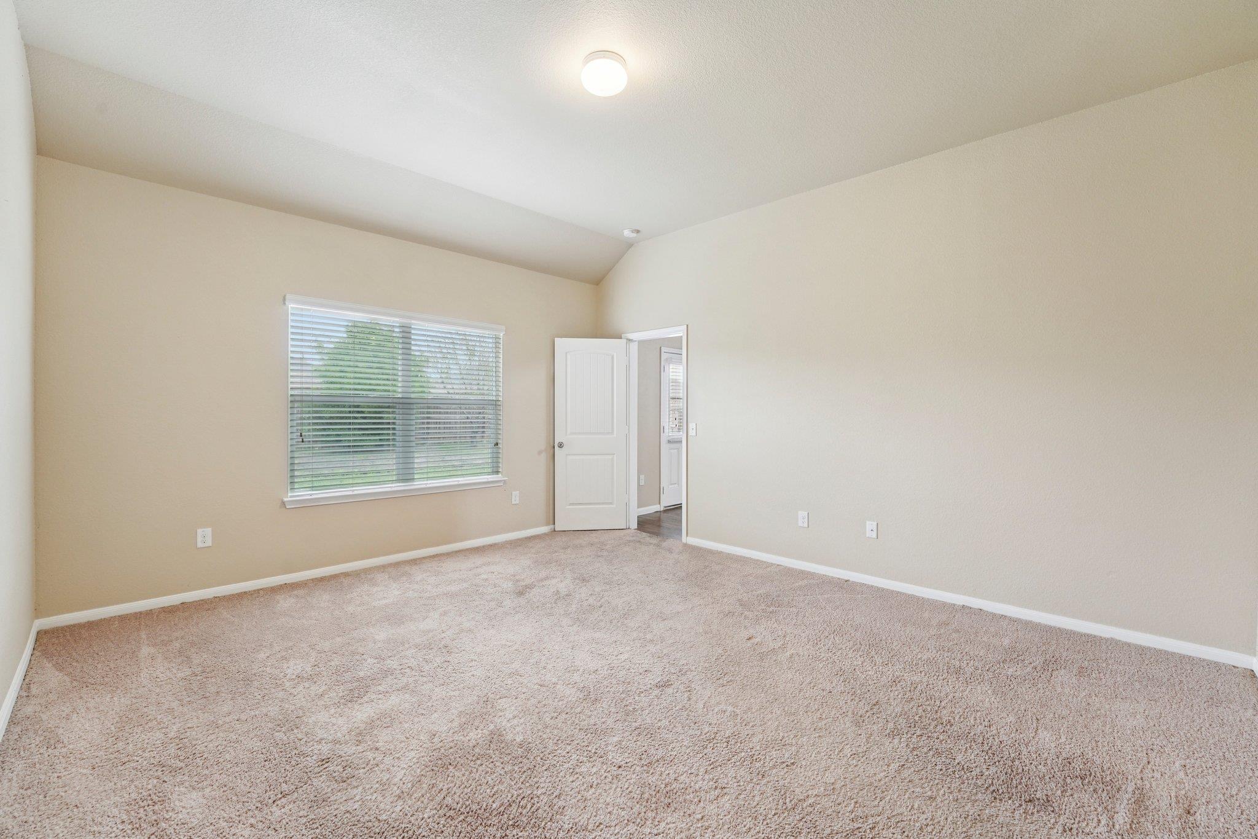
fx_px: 489
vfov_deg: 81.2
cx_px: 629
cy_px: 420
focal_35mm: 14
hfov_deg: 104.3
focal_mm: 14
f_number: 8
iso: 400
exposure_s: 1/25
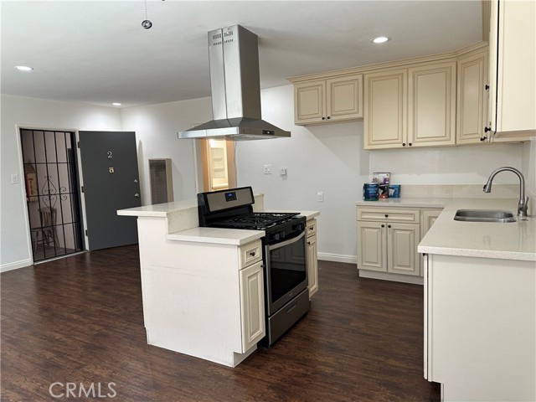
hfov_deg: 71.6
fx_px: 372
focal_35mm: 24
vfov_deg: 56.8
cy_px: 201
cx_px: 268
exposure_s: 1/120
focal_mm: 6.86
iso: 160
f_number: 1.78
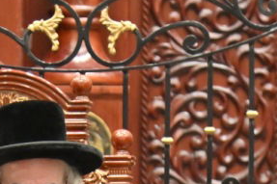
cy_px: 316
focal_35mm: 418
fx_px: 3214
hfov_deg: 4.9
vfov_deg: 3.3
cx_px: 15
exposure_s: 1/320
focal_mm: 78
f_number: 4
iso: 1000
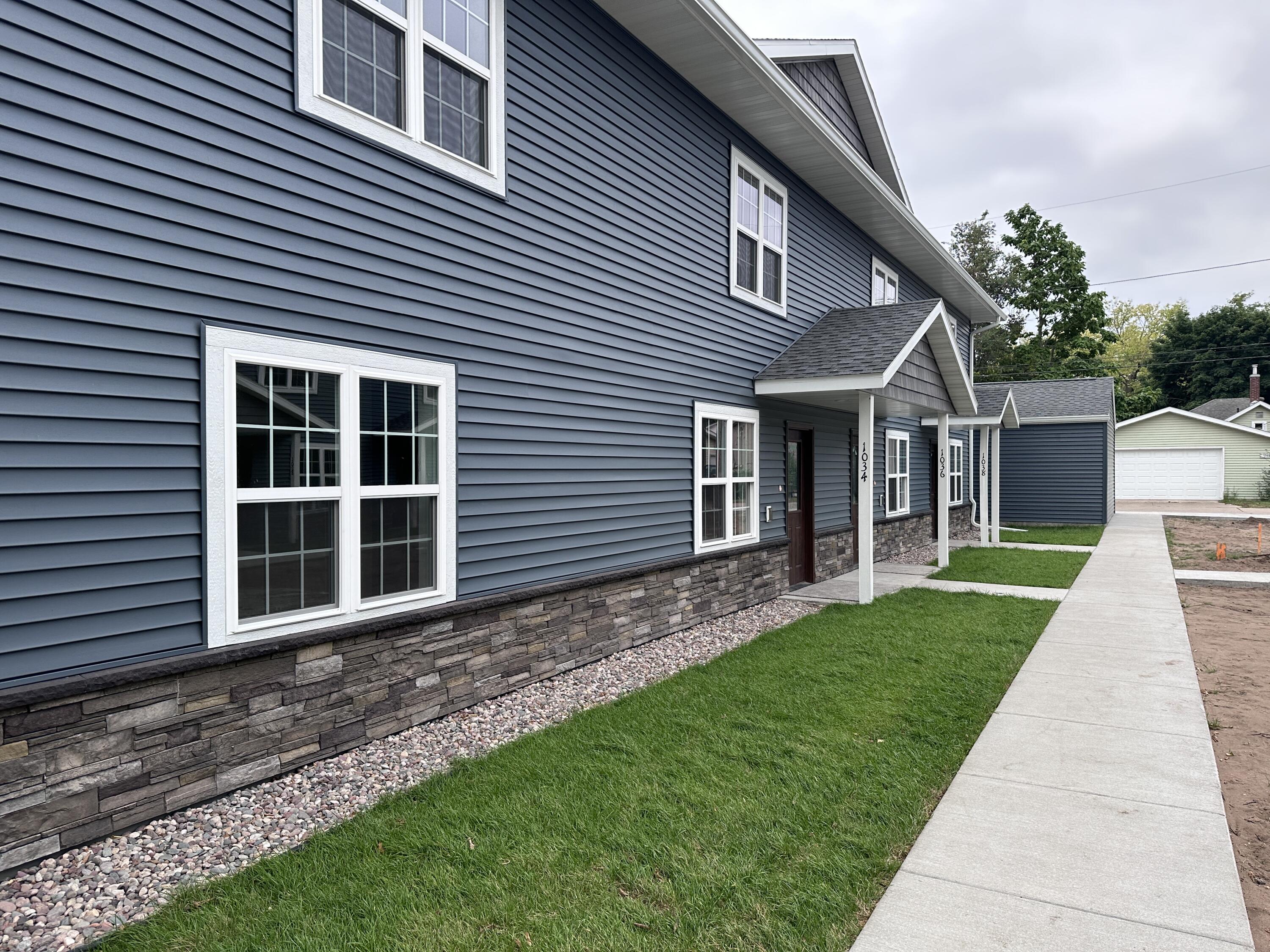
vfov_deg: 56.8
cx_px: 635
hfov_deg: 71.6
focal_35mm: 24
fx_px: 881
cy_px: 476
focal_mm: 6.86
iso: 80
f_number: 1.78
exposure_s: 1/121
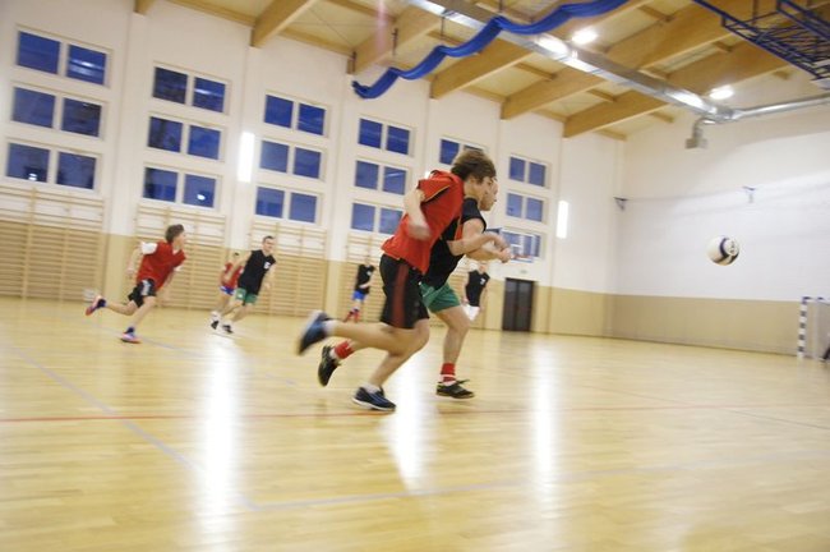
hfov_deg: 57.3
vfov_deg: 39.9
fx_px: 760
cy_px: 276
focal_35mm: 33
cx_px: 415
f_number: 3.5
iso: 3200
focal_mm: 22
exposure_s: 1/125
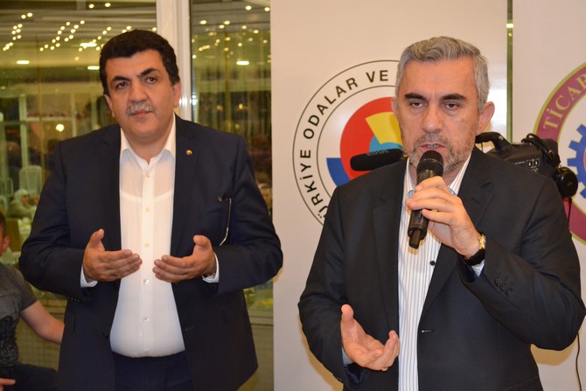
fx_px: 977
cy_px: 196
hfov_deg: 33.4
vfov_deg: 22.6
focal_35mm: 60
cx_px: 293
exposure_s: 1/60
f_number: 5.3
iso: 2800
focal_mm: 40
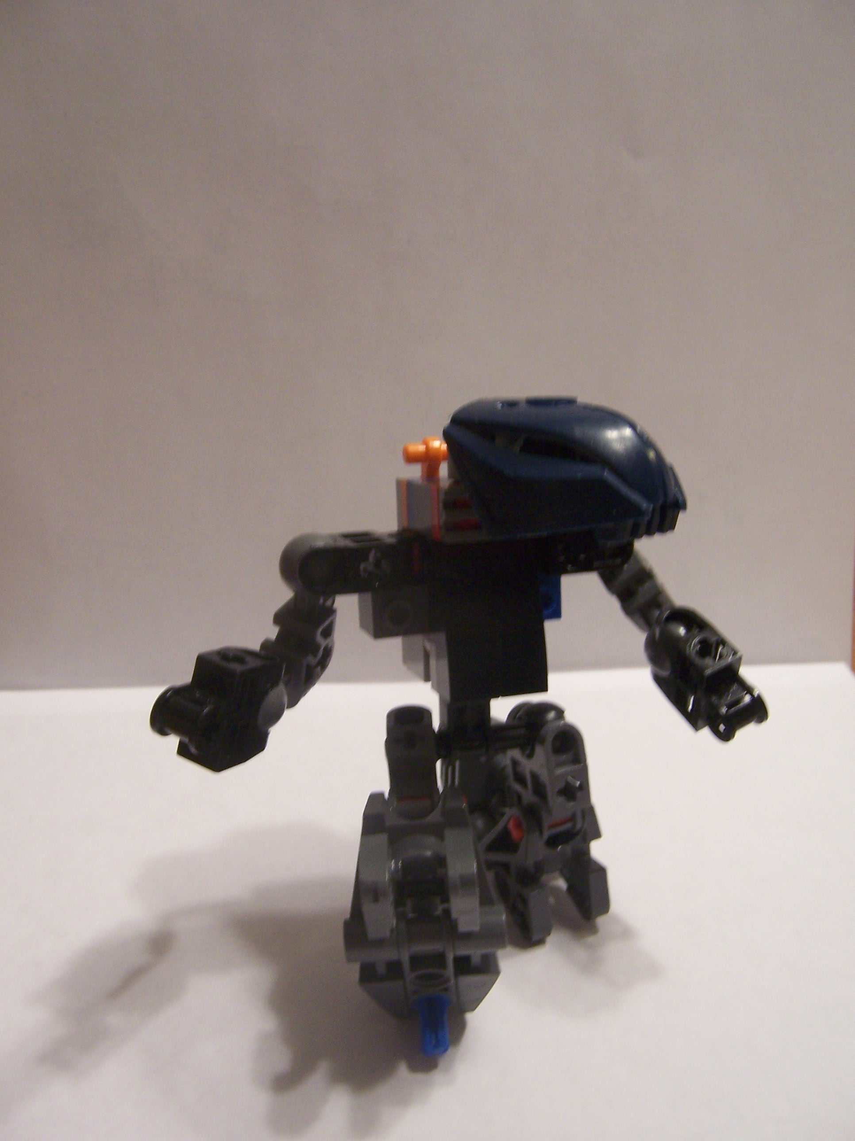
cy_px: 570
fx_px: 1087
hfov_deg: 42.9
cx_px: 428
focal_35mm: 33
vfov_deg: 55.4
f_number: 3.4
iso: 140
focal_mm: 5.5
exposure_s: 1/10
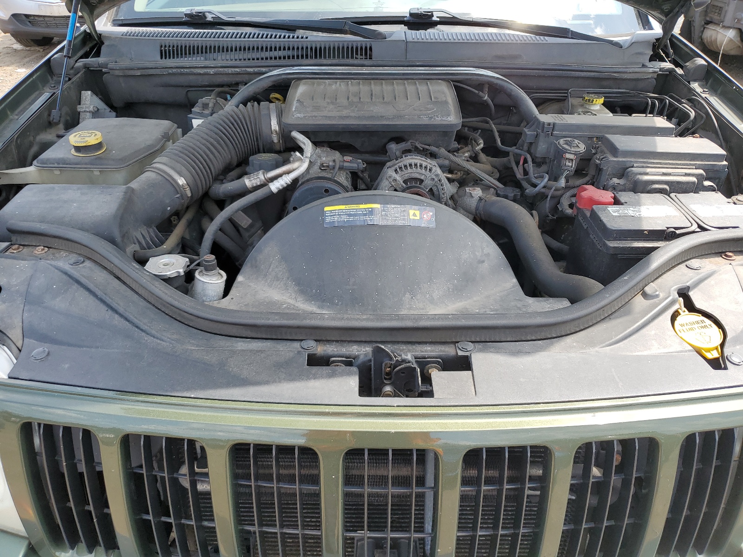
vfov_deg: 53.1
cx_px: 372
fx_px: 558
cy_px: 278
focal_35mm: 26
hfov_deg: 67.3
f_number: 1.5
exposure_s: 1/588
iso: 50
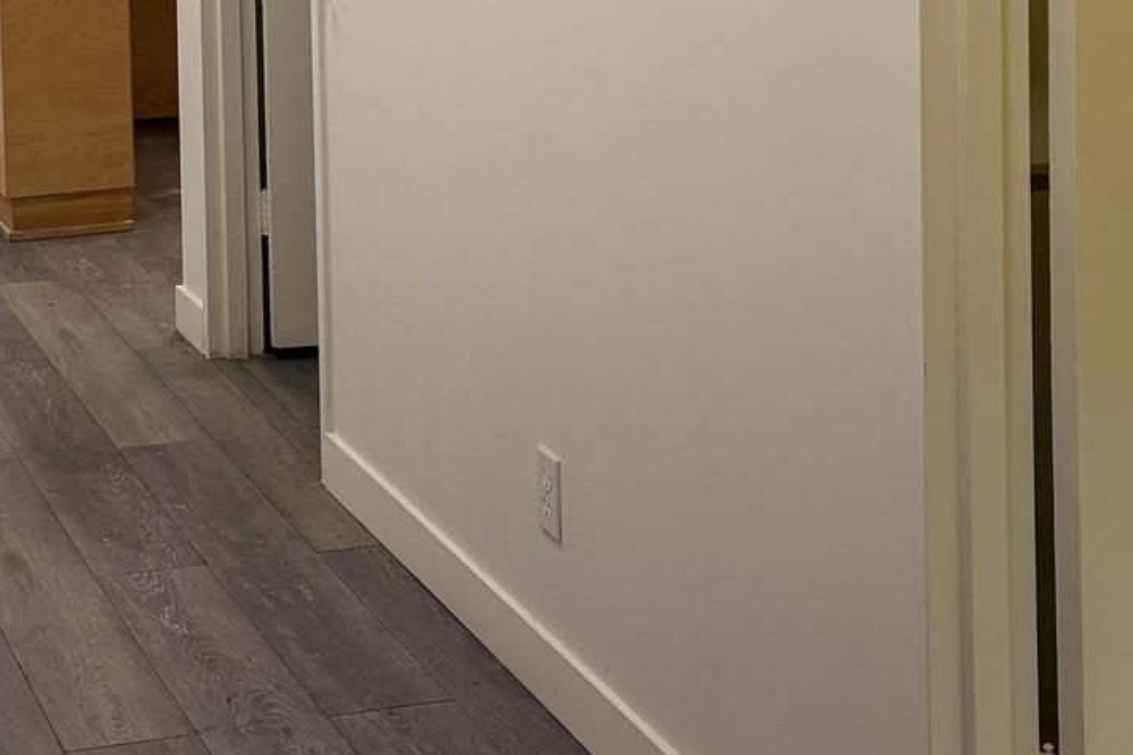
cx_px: 124
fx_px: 2454
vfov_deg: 16.4
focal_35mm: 78
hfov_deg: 25.2
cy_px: -263
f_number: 1.6
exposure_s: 1/237
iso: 80
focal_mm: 5.96
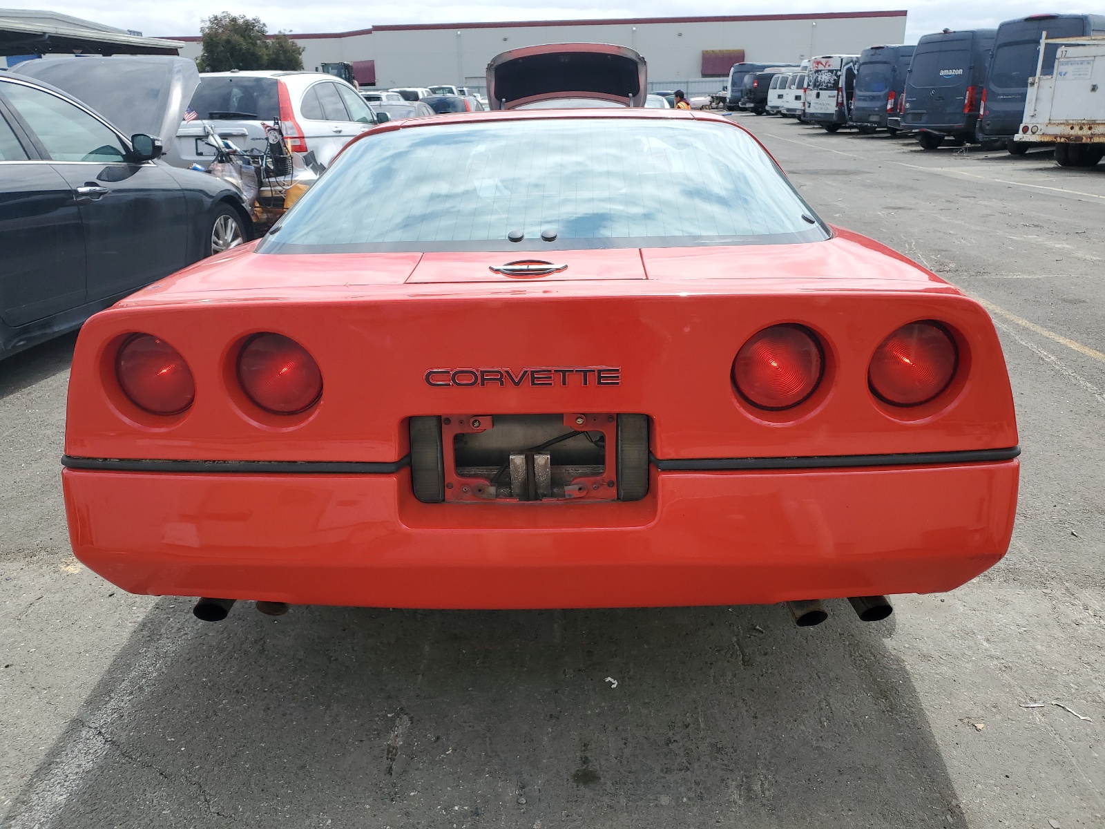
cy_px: 414
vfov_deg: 53.1
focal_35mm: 26
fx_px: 830
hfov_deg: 67.3
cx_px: 552
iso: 50
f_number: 1.5
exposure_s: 1/2500
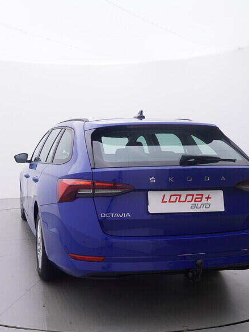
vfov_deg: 49.0
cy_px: 188
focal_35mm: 38
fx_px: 363
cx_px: 65
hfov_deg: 37.0
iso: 200
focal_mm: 15
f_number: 5
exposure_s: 1/80
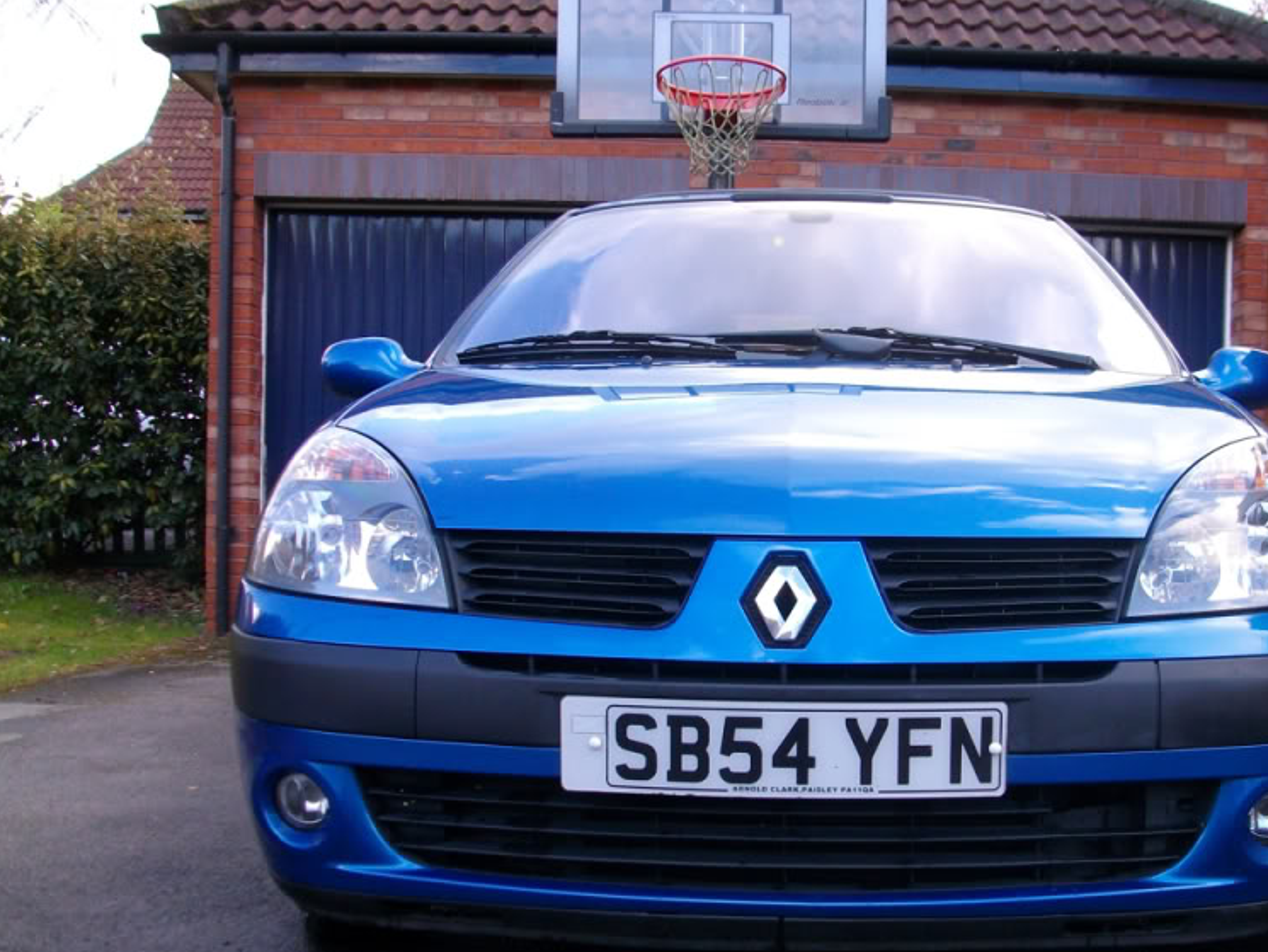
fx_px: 1612
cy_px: 596
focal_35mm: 44
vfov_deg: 32.7
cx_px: 785
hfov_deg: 42.6
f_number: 2.9
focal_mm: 5.7
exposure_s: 1/127
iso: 80
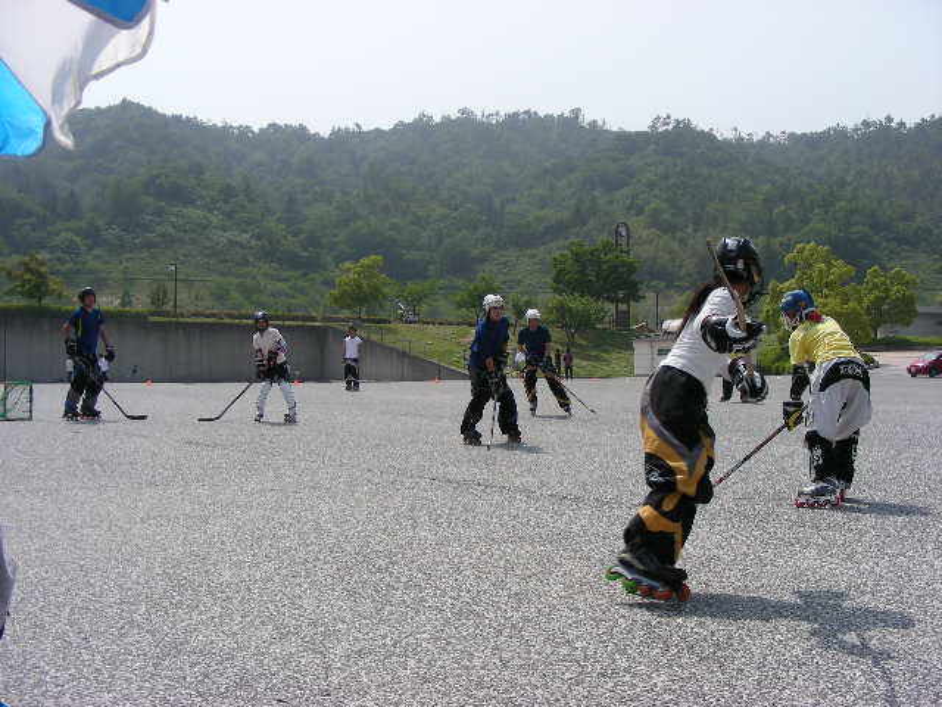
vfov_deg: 37.7
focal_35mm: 38
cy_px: 354
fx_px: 1034
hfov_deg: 49.0
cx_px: 471
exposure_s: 1/592
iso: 50
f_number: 4
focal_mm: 6.3
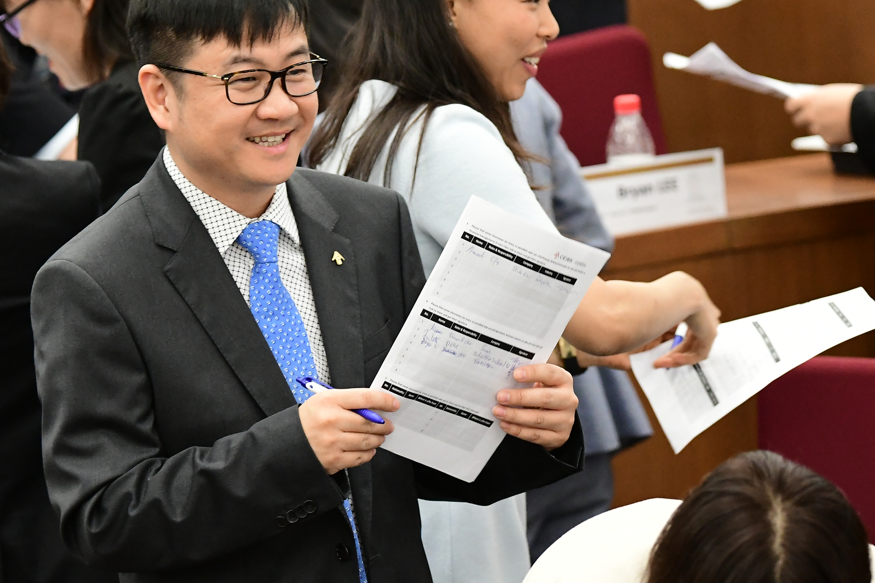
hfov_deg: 7.2
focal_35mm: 286
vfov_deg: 4.8
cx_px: 442
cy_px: 148
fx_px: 6951
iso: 4000
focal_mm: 122
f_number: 2.8
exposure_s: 1/160
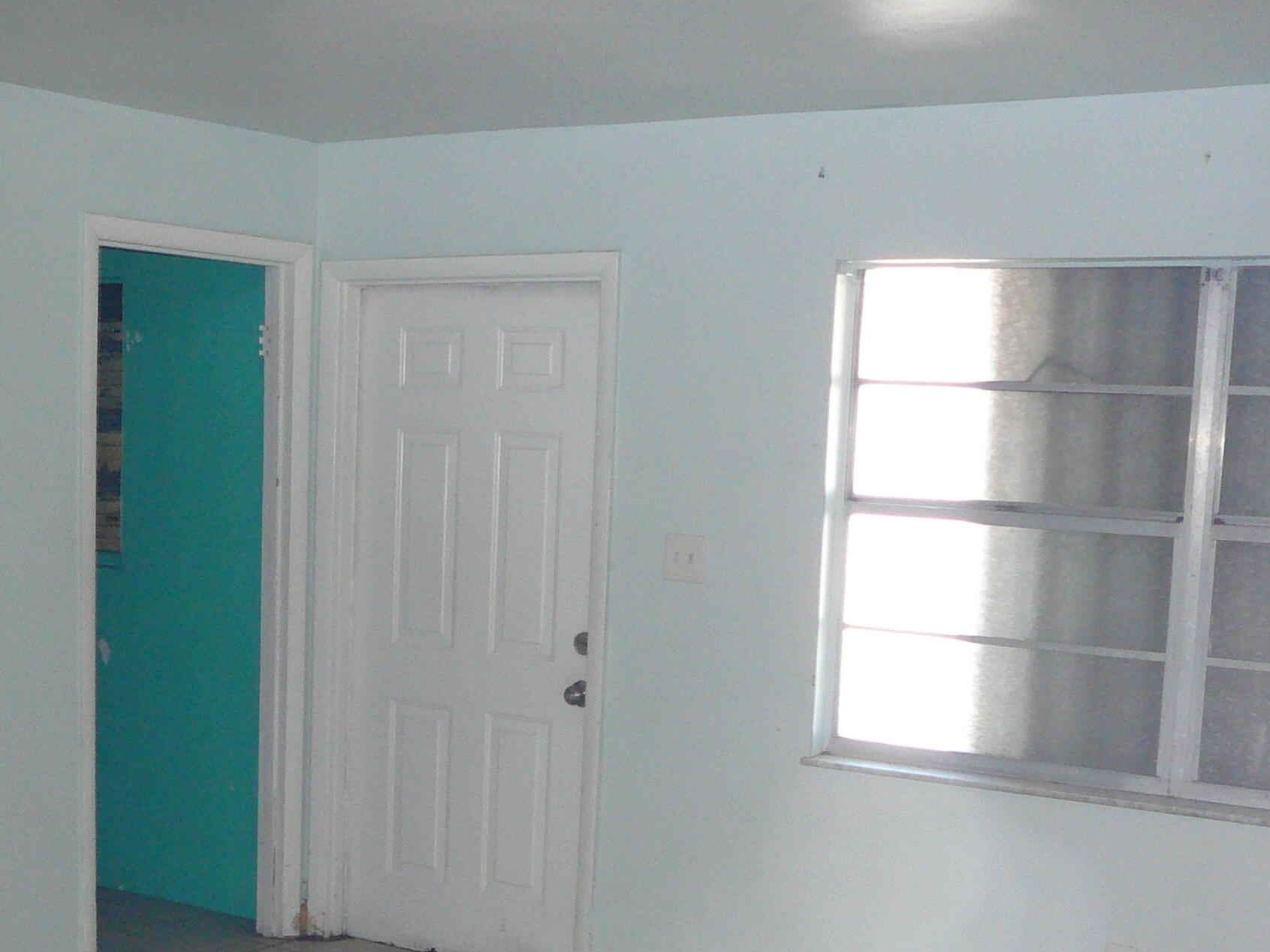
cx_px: 511
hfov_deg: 36.0
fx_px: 1944
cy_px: 720
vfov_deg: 27.1
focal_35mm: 53
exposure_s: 1/30
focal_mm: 5.2
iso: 200
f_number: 2.8
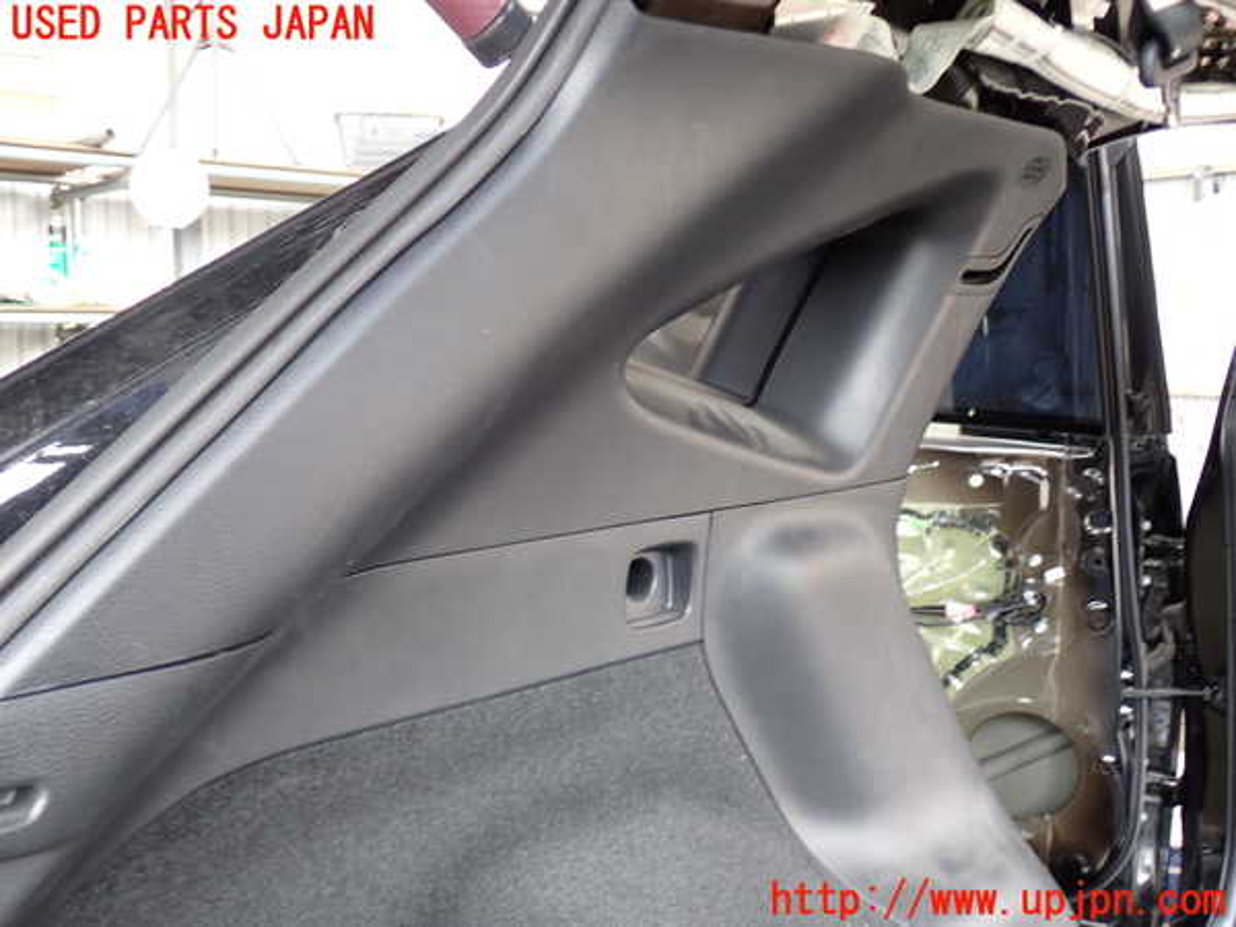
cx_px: 618
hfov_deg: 51.4
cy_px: 464
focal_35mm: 36
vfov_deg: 39.7
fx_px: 1285
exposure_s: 1/50
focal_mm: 6.37
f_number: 2.5
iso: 200
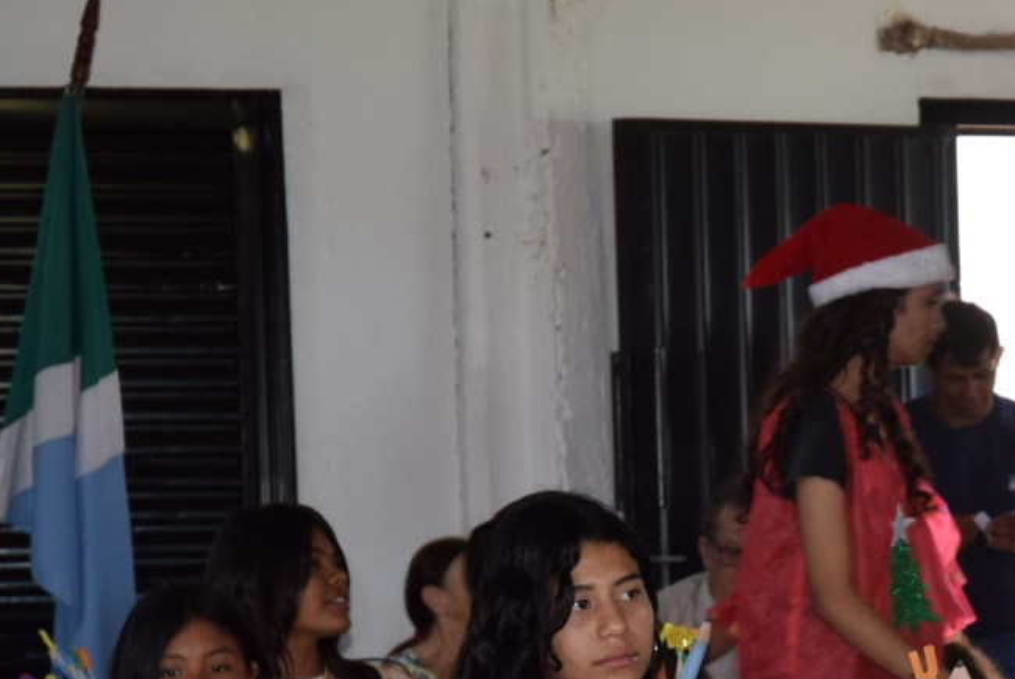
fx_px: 5843
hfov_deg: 9.8
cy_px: 534
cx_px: 1277
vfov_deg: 6.6
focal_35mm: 207
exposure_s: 1/125
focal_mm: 50
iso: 800
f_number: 5.6
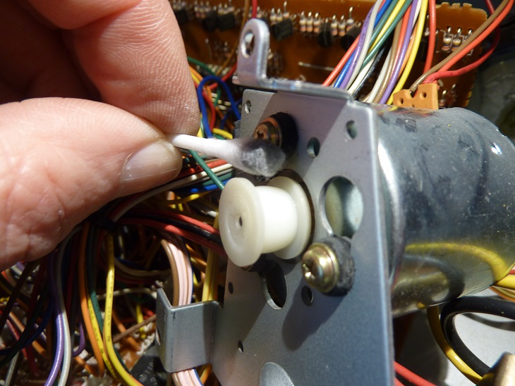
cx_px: 258
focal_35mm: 25
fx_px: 372
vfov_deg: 54.9
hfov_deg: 69.4
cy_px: 193
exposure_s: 1/30
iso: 80
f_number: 3.3
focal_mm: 4.1
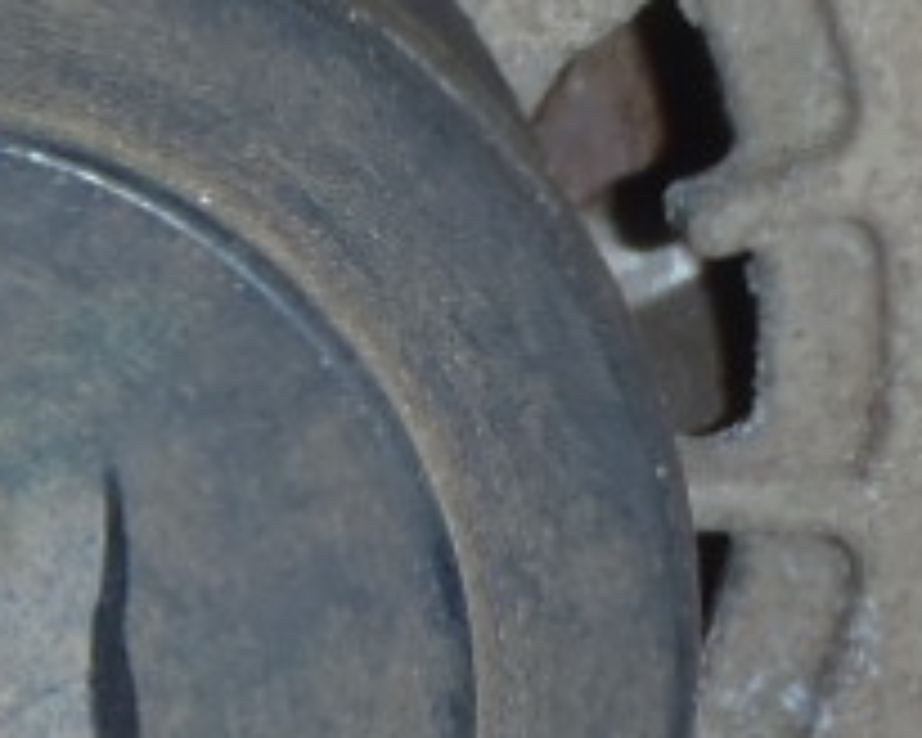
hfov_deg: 11.0
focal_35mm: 171
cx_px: -279
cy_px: 639
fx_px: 4666
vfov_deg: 9.0
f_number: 3.9
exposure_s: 1/30
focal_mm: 5
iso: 100
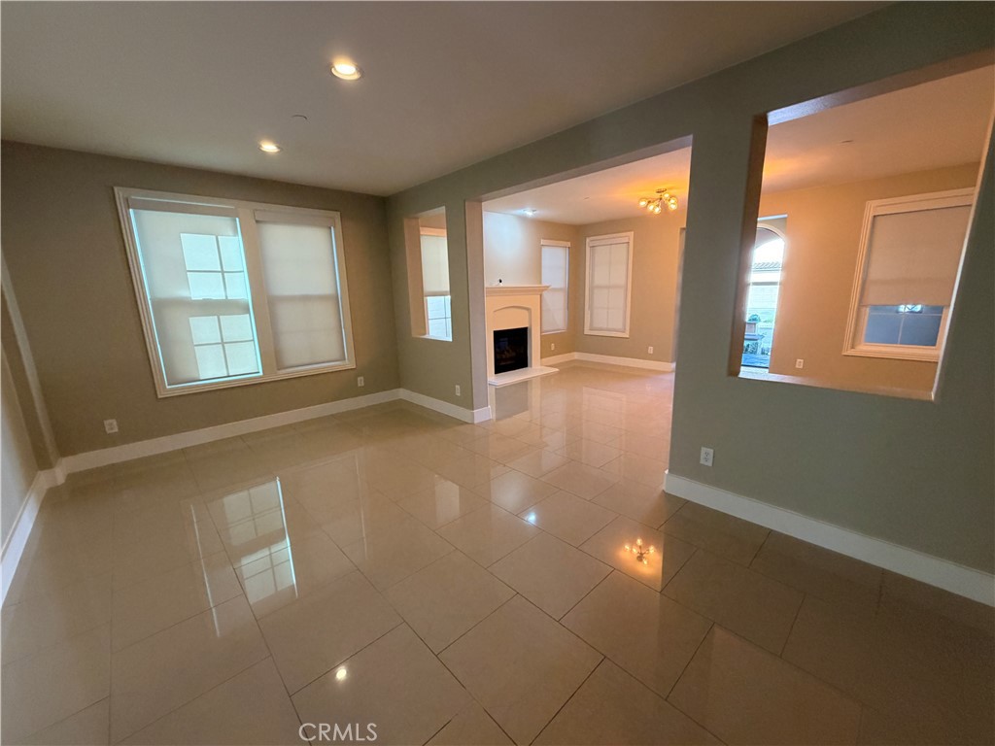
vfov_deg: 85.7
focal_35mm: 14
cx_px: 498
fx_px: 402
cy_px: 373
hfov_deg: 102.1
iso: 320
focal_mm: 2.22
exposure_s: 1/120
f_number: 2.2
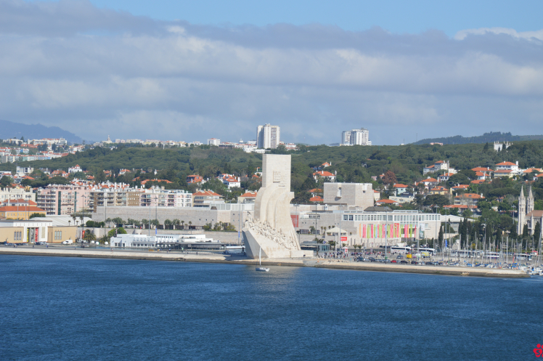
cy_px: 170
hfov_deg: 12.2
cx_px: 282
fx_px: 2539
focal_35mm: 169
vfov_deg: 8.1
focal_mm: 105
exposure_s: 1/320
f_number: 9
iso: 100
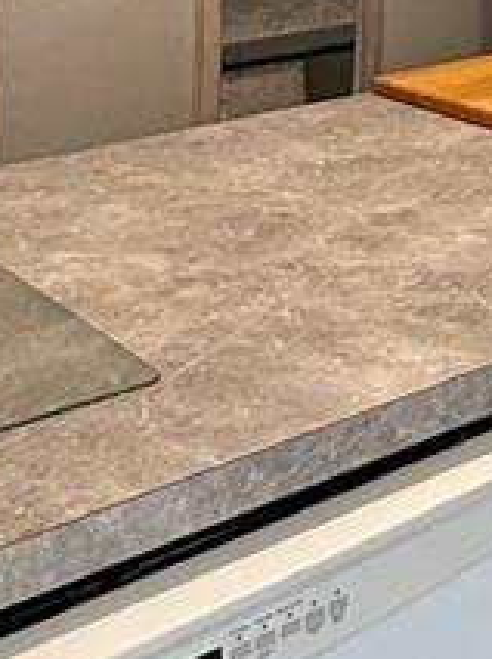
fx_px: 1502
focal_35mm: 79
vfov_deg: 23.5
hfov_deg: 17.6
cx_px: 616
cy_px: -37
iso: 320
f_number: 2.2
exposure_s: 1/120
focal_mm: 2.22
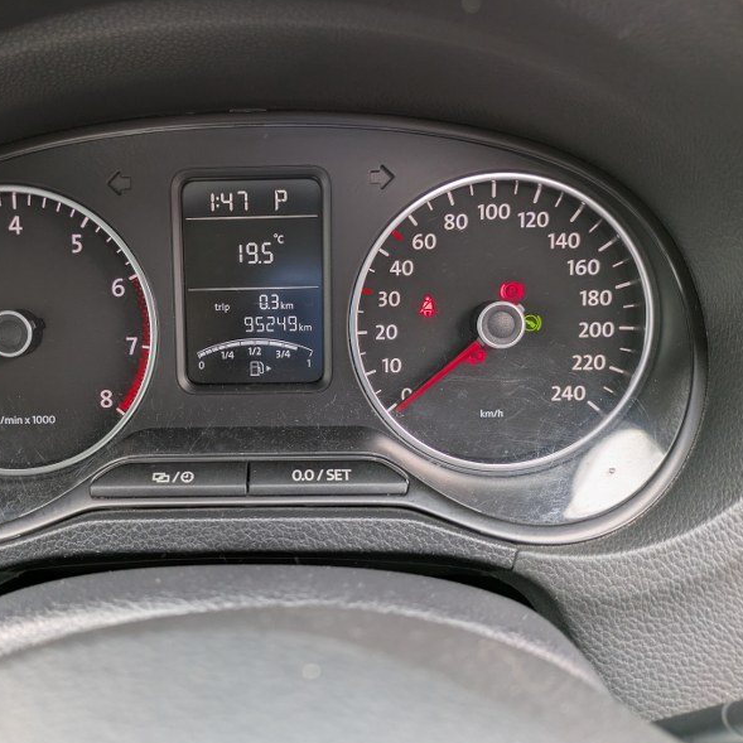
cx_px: 266
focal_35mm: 30
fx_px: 729
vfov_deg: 54.0
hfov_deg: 53.3
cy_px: 373
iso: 75
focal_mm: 5.43
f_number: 1.89
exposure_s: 1/120
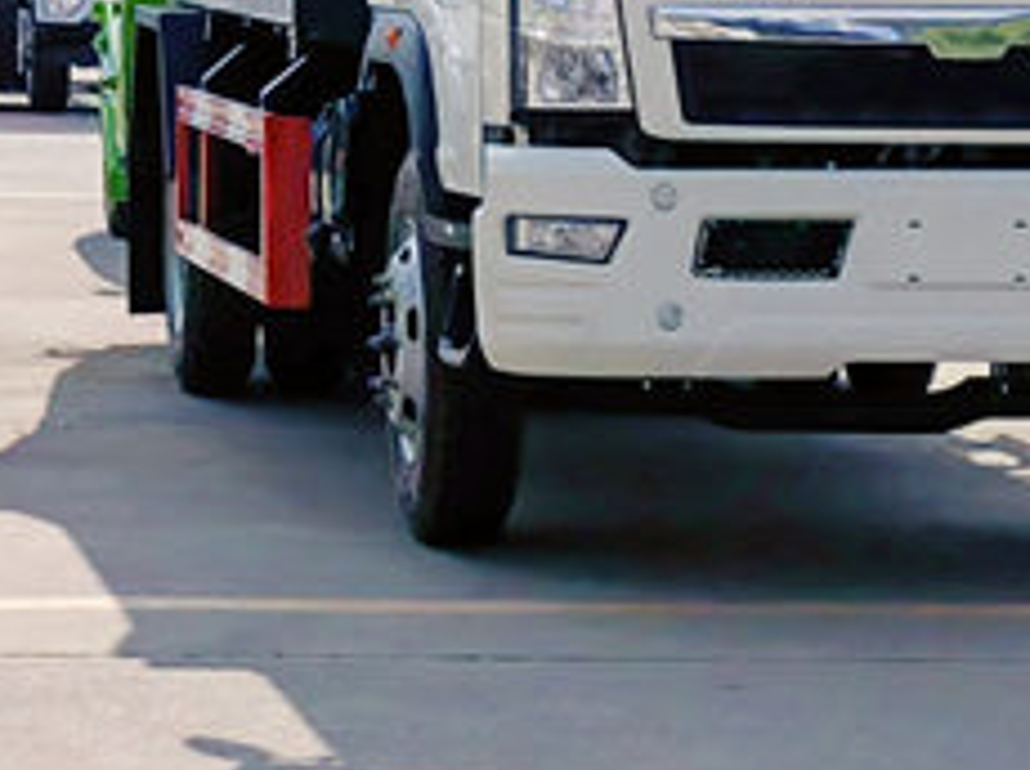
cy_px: -85
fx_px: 5588
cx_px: -219
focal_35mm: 188
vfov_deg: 7.8
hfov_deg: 10.4
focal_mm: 5.52
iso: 80
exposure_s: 1/10989
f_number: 1.9
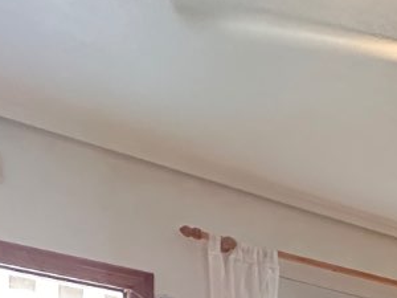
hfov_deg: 18.6
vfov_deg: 16.3
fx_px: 803
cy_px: 589
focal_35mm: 70
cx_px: 783
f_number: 2.2
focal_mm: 2.22
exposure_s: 1/50
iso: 320
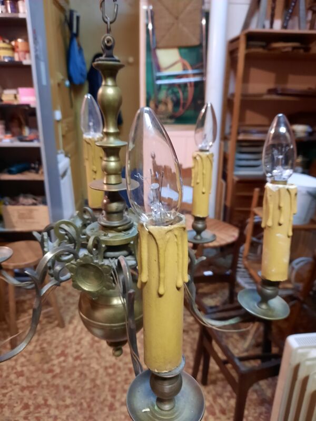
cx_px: 158
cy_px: 210
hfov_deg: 54.9
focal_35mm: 25
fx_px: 304
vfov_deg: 69.4
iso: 400
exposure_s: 1/25
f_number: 2
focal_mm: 4.6
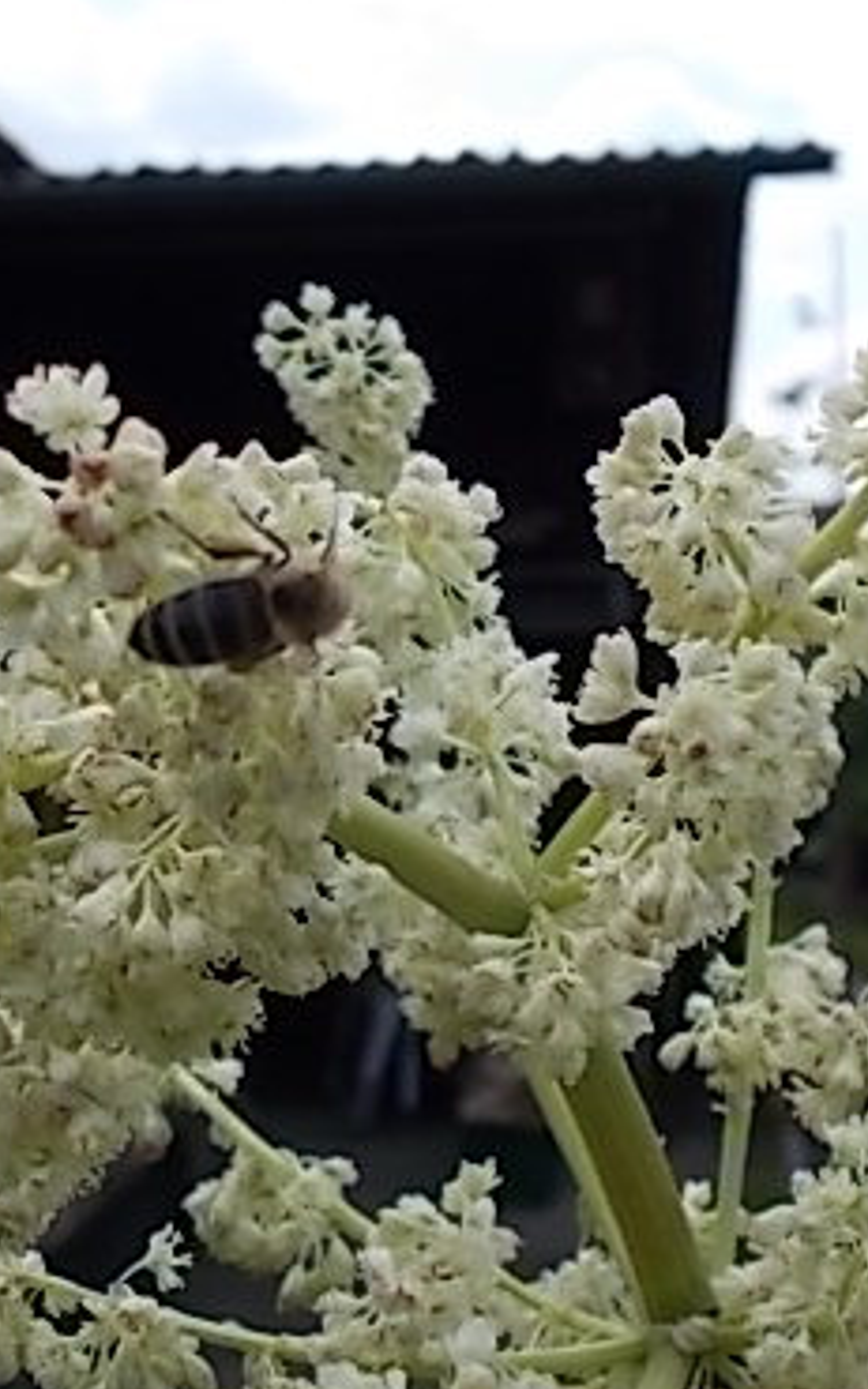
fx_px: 2083
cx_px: 312
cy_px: 755
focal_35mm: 55
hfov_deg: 23.5
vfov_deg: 36.9
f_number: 8.6
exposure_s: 1/125
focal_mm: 5.3
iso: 80
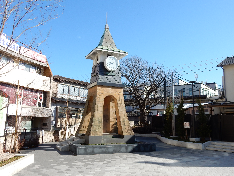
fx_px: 203
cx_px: 117
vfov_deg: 46.8
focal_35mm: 30
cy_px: 88
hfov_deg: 60.0
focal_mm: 5.4
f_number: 4
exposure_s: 1/800
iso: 125
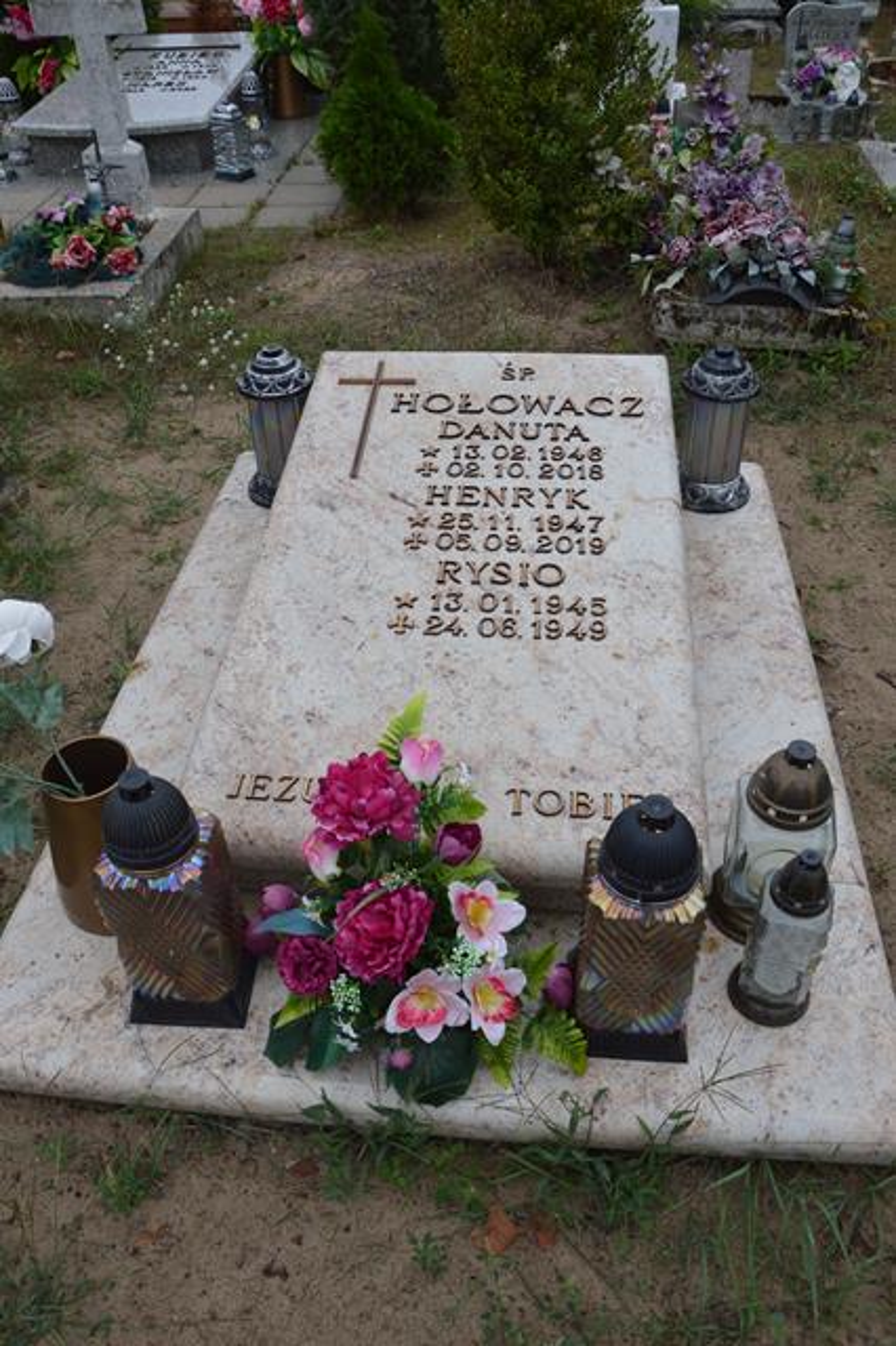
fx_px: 1009
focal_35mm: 27
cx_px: 448
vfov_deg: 67.4
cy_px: 673
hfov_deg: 47.9
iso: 100
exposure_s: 1/160
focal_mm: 18
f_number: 5.6
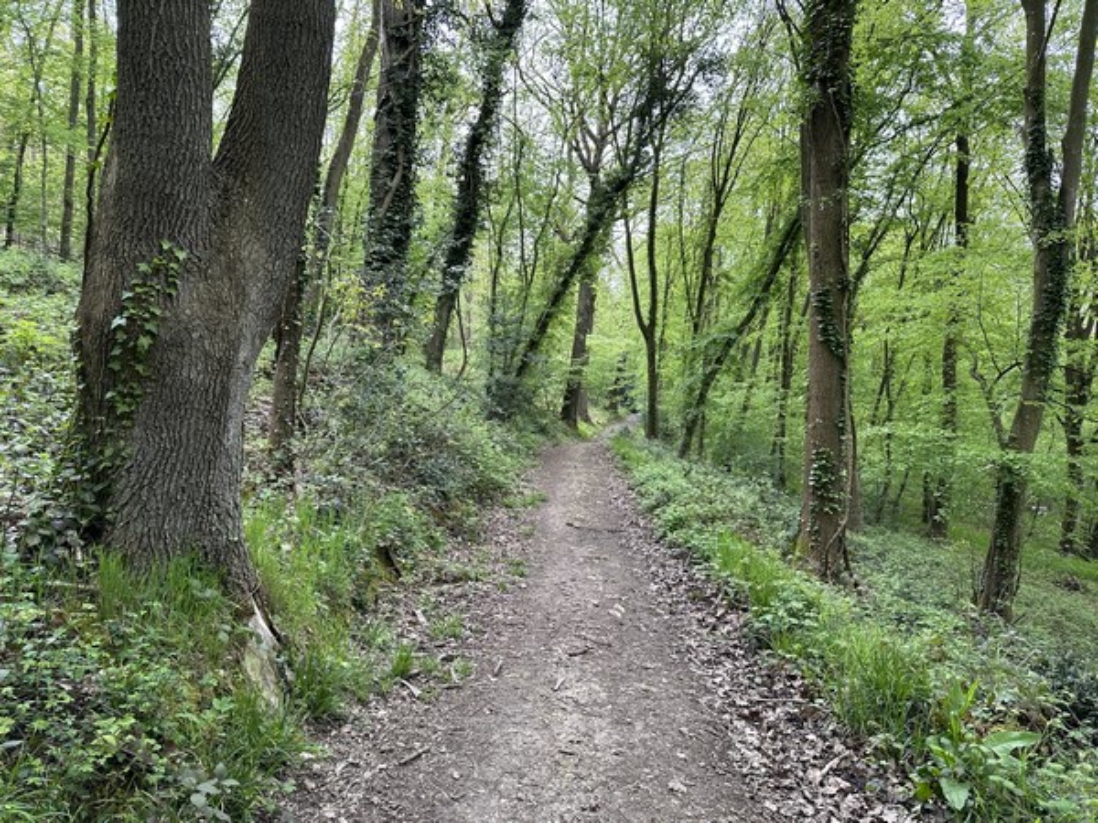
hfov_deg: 71.6
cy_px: 412
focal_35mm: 24
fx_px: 761
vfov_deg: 56.8
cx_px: 549
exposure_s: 1/252
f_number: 1.78
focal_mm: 6.86
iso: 80
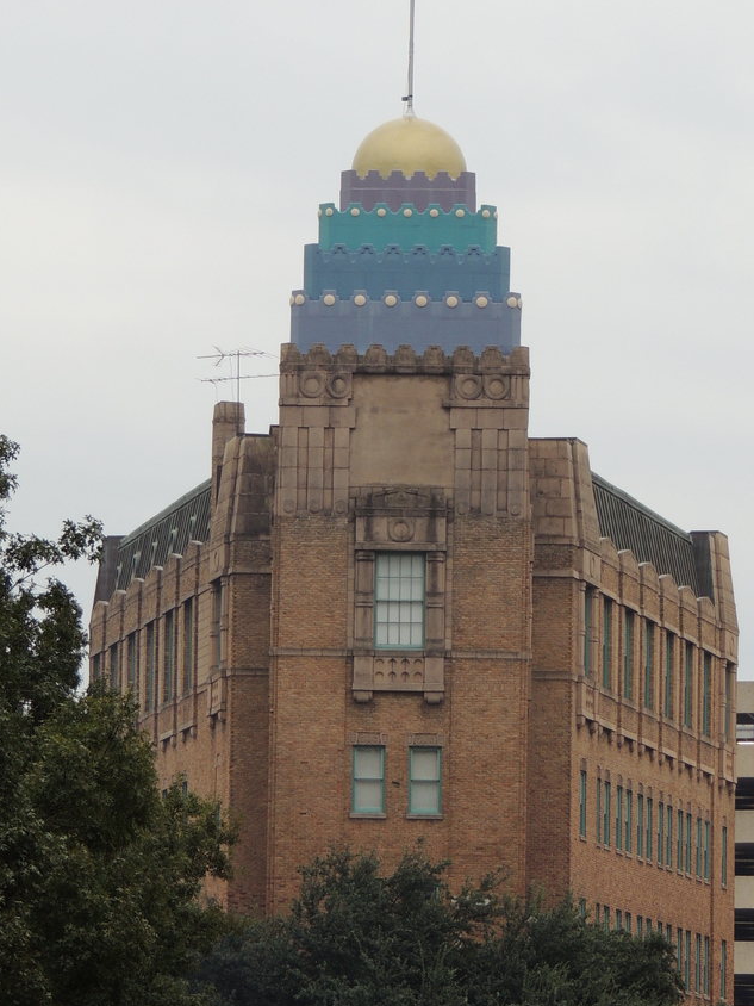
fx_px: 6389
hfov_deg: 6.8
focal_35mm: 220
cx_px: 373
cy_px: 493
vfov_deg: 9.0
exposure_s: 1/125
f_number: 4.4
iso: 140
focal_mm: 25.8
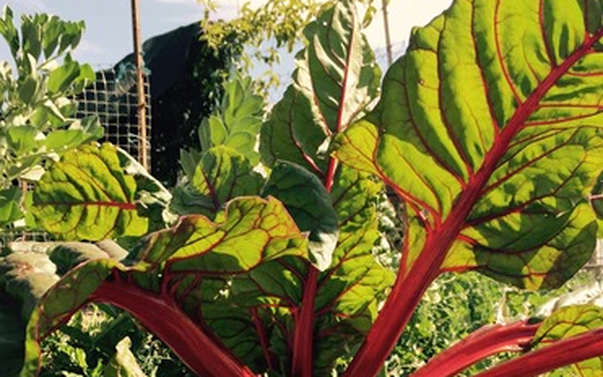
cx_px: 257
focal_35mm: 53
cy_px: 366
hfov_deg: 38.1
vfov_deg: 23.5
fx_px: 871
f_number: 2.2
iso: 32
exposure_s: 1/898
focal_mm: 4.15
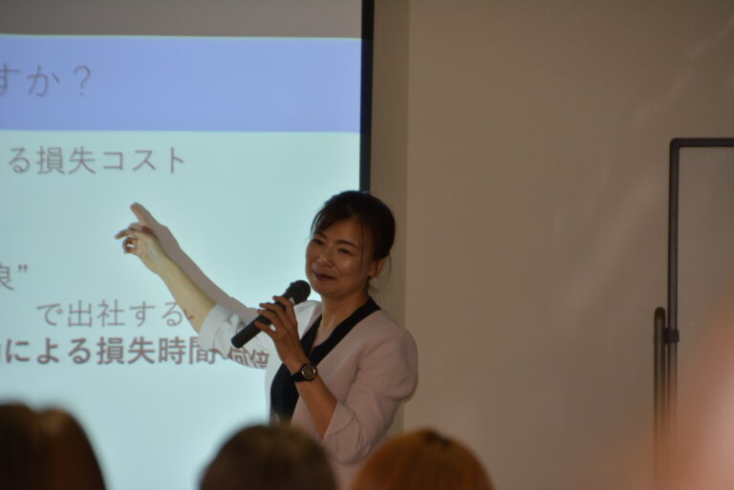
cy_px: 245
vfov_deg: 3.4
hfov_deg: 5.1
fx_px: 8262
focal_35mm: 405
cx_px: 367
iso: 450
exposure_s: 1/60
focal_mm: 270
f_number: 6.3
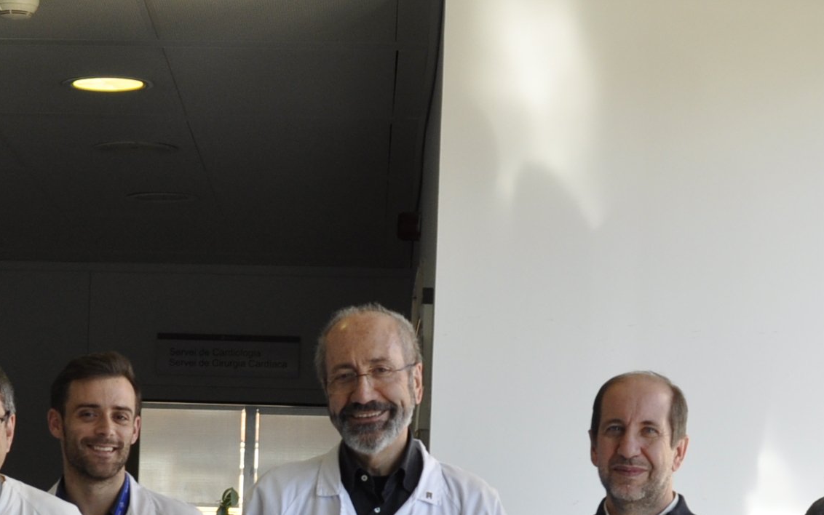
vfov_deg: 9.5
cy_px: 764
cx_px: -21
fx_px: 3020
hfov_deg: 15.2
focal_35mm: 134
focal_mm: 31
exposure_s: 1/125
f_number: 5.6
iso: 360
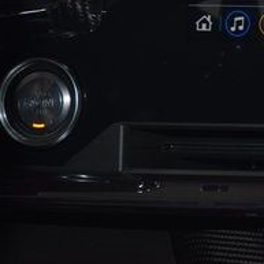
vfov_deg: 14.0
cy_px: -5
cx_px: 375
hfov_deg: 13.5
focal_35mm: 122
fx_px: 1056
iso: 450
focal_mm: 29
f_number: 3.8
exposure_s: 1/50
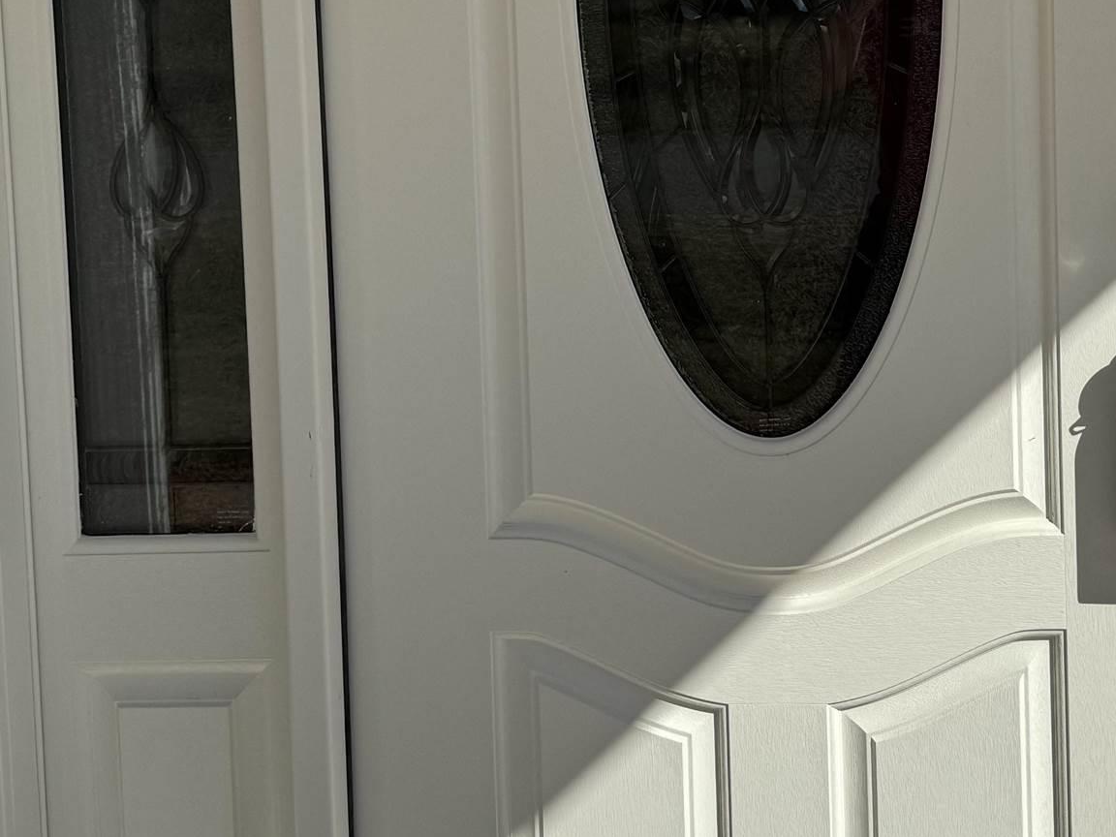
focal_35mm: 64
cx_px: 744
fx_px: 2063
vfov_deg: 22.4
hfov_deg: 30.0
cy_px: 105
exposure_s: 1/7937
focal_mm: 6.86
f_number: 1.78
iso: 80
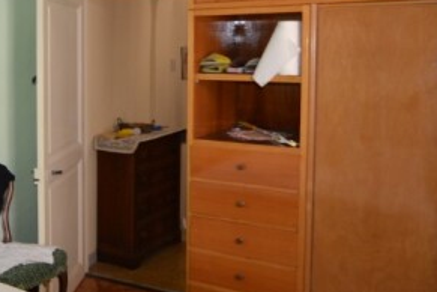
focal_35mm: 45
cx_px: 113
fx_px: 551
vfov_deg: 29.2
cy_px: 78
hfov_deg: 42.1
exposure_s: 1/125
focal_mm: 11
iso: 180
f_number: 4
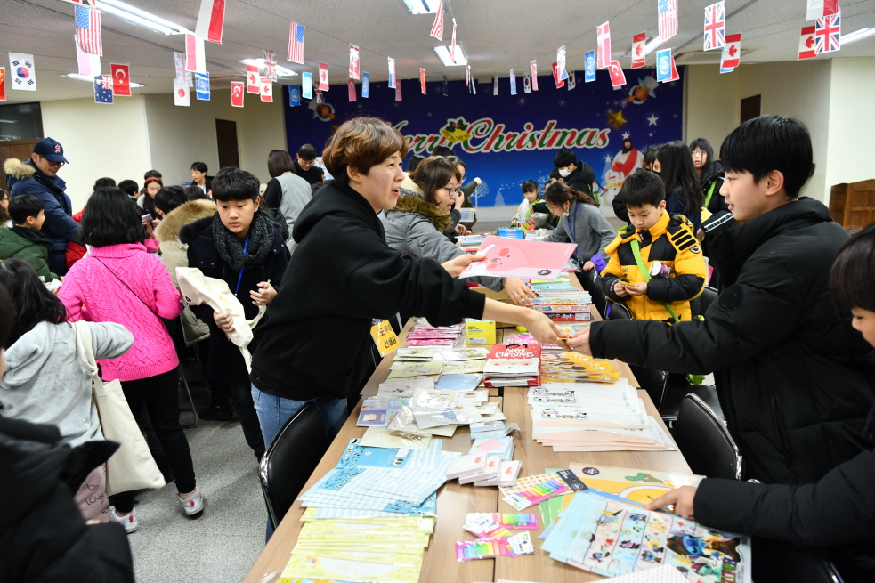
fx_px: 607
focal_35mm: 25
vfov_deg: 51.3
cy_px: 284
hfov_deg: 71.5
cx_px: 429
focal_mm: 24
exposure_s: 1/100
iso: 1000
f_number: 4
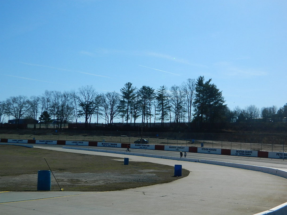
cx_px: 144
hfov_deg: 40.4
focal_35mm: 47
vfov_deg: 30.9
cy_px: 108
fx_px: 390
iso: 80
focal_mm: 8.4
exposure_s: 1/320
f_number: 10.2
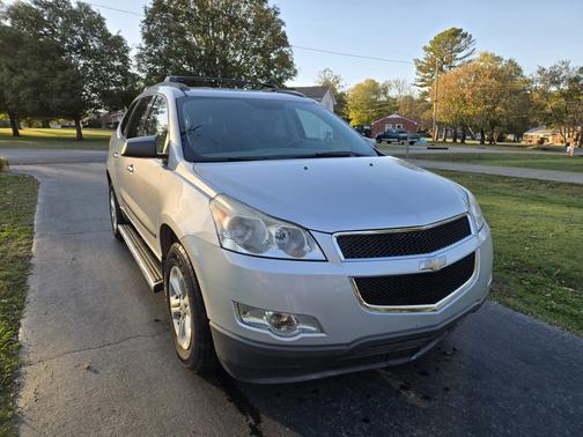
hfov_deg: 73.9
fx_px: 387
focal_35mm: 23
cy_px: 218
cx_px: 292
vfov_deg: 58.9
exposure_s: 1/1563
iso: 80
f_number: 1.8
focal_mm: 5.4
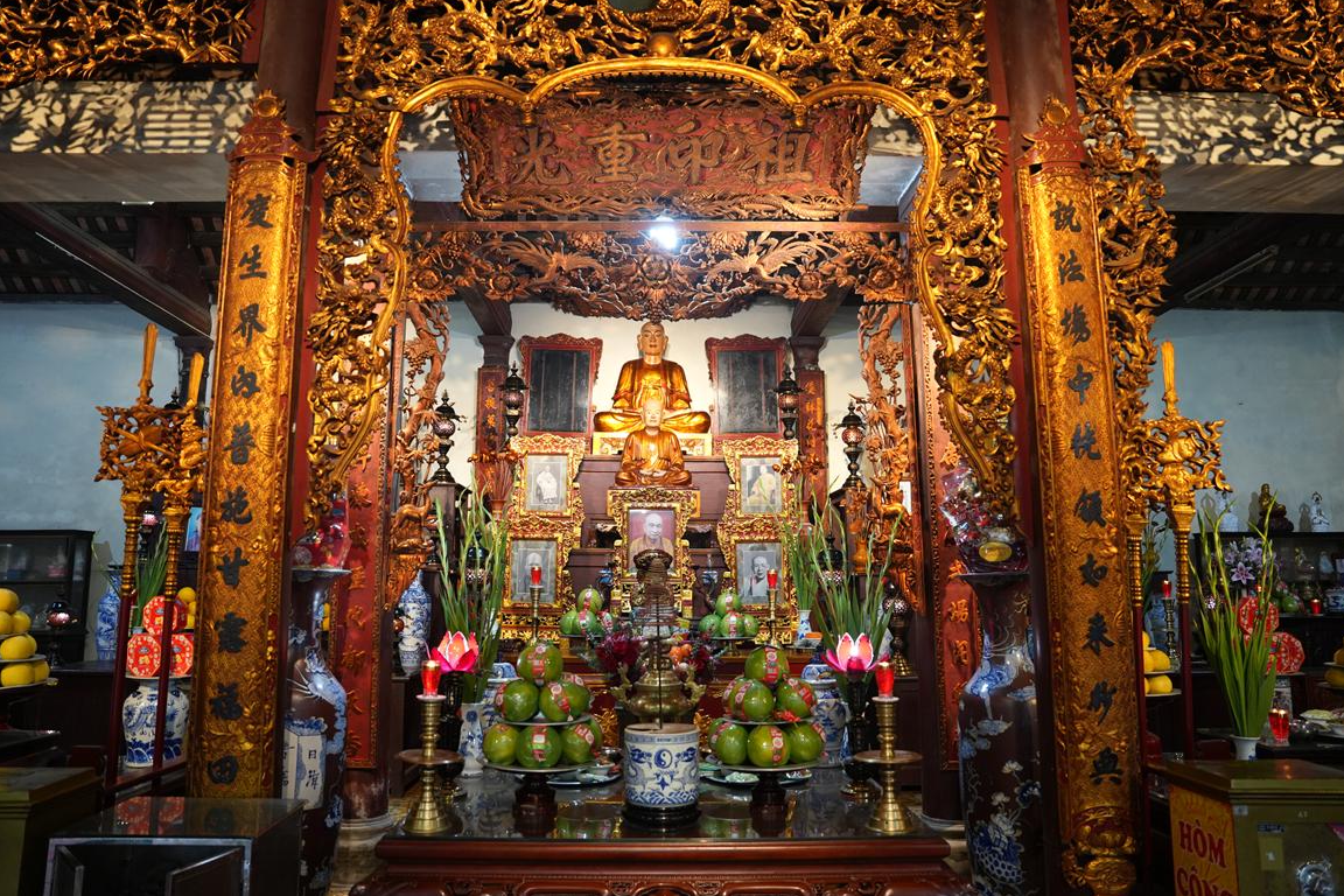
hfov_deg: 71.5
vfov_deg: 51.3
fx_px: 933
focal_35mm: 25
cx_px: 660
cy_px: 435
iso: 1250
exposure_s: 1/50
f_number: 2.8
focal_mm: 24
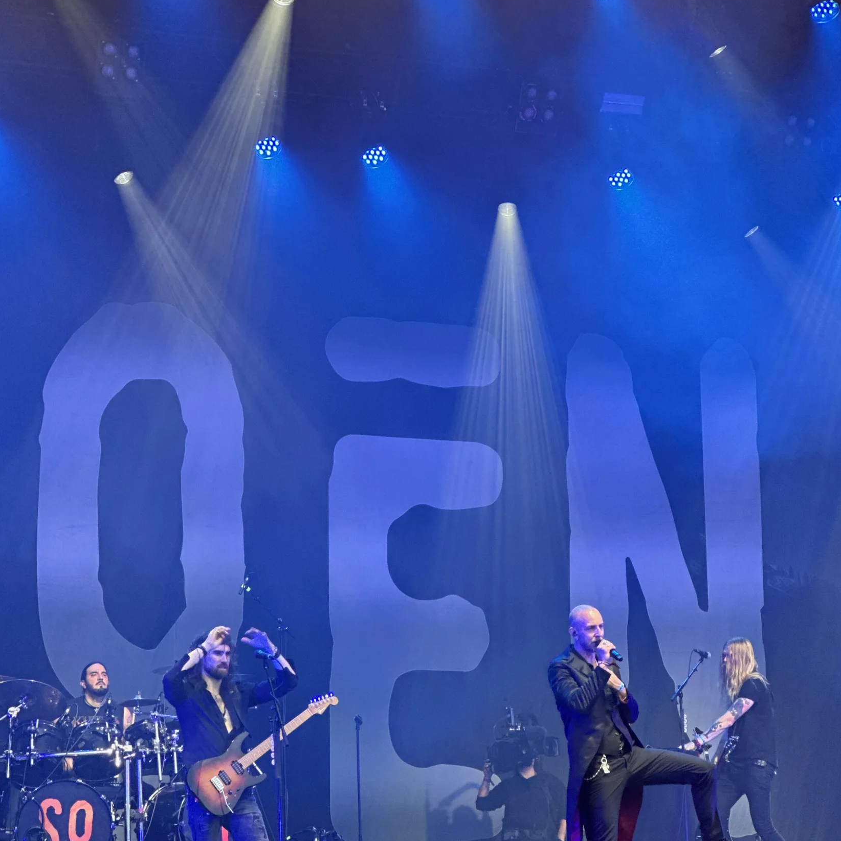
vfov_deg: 16.4
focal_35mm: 106
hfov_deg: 16.4
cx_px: 474
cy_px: 459
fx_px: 2914
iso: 160
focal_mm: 9
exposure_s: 1/50
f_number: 2.8
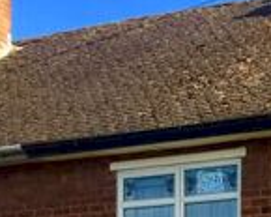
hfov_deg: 13.1
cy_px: 398
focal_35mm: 137
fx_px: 1099
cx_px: 437
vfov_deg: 10.6
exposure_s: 1/842
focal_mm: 4.15
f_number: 2.2
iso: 32
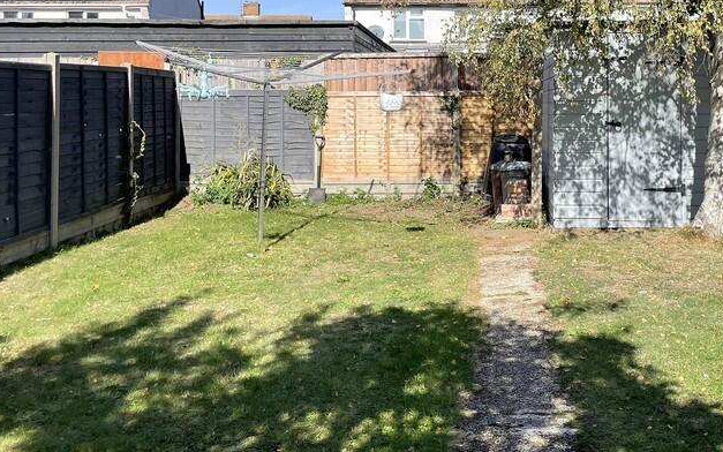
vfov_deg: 28.0
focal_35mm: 45
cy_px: 84
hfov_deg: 43.7
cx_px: 487
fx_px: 887
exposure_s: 1/2618
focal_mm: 4.2
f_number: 1.6
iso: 32
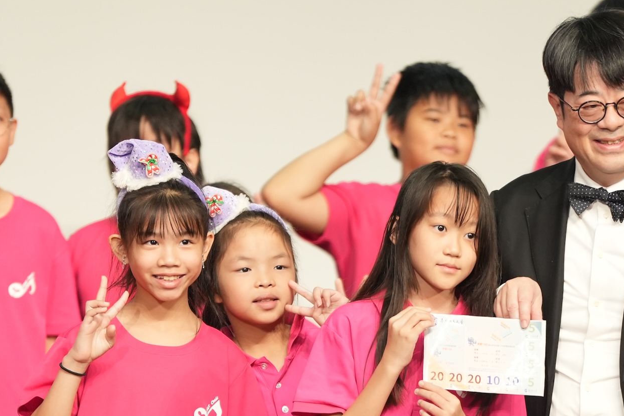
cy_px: 424
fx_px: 9794
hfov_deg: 3.6
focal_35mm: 565
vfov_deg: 2.4
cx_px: 510
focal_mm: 200
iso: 1250
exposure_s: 1/250
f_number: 2.8
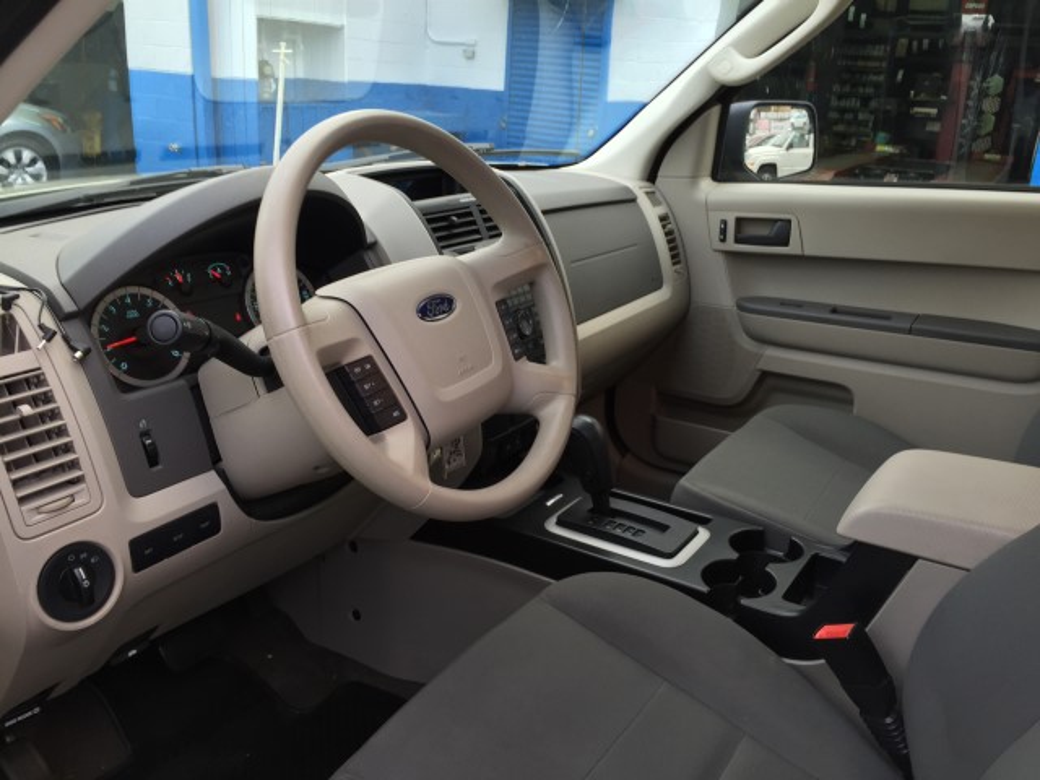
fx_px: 871
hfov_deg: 61.7
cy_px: 390
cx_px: 520
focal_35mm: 29
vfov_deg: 48.2
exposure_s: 1/40
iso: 32
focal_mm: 4.15
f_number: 2.2
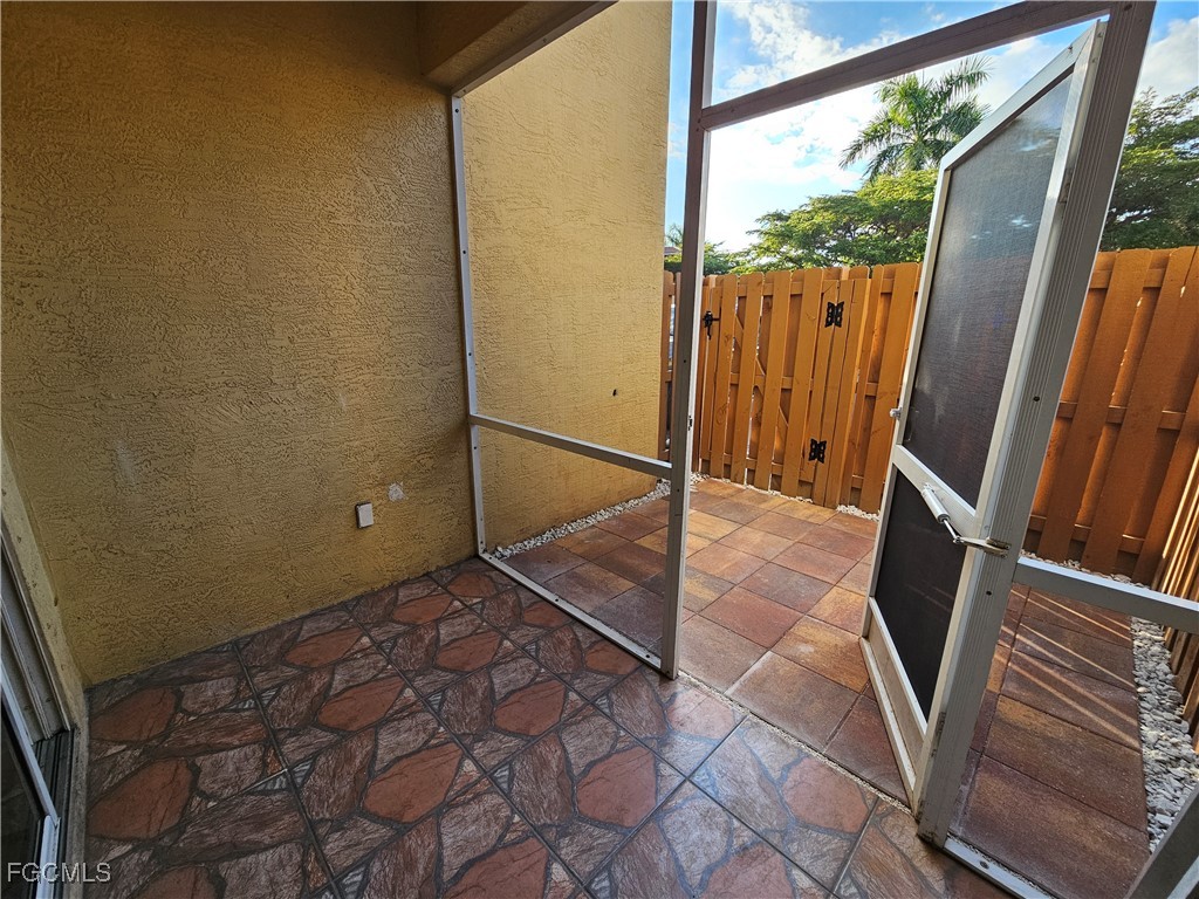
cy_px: 450
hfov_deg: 106.2
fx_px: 450
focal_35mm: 13
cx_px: 600
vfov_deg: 89.9
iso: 50
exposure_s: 1/120
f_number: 2.2
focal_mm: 2.2
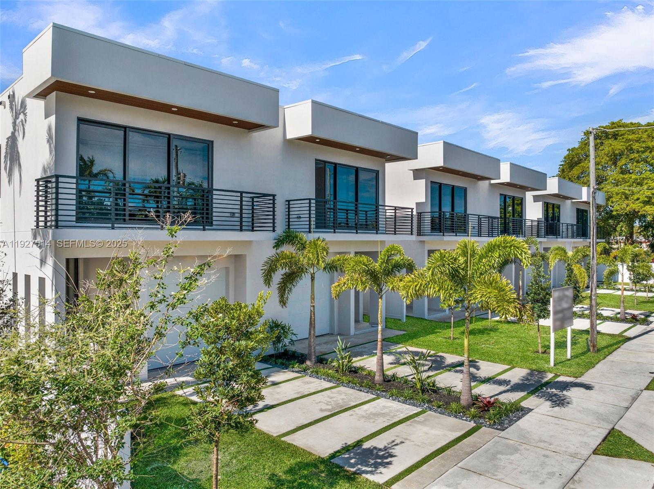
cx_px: 327
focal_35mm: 24
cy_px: 244
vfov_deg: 56.7
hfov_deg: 71.6
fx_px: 453
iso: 120
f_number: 2.8
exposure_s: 1/1600
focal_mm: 12.29
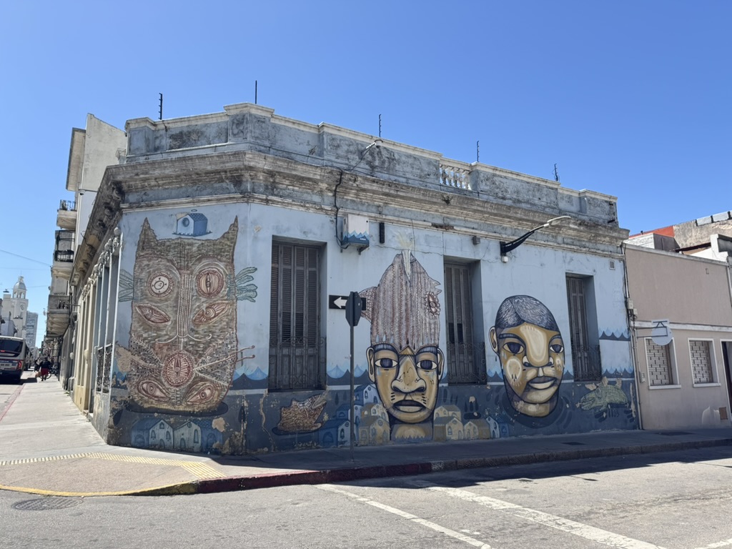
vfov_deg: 56.8
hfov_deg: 71.6
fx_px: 508
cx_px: 366
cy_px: 274
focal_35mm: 24
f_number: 1.78
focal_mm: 6.76
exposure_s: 1/2710
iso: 80
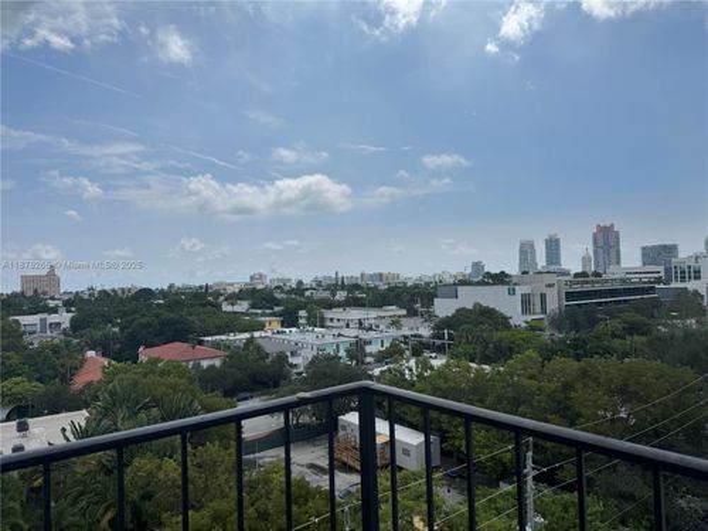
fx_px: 491
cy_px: 266
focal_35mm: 24
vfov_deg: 56.8
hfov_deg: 71.6
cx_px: 354
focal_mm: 6.76
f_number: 1.78
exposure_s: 1/10417
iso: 80
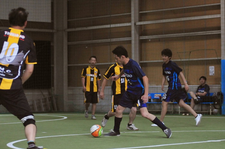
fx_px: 749
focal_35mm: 120
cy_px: 74
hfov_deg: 17.1
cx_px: 112
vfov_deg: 11.4
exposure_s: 1/640
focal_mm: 80
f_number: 2.8
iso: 2500
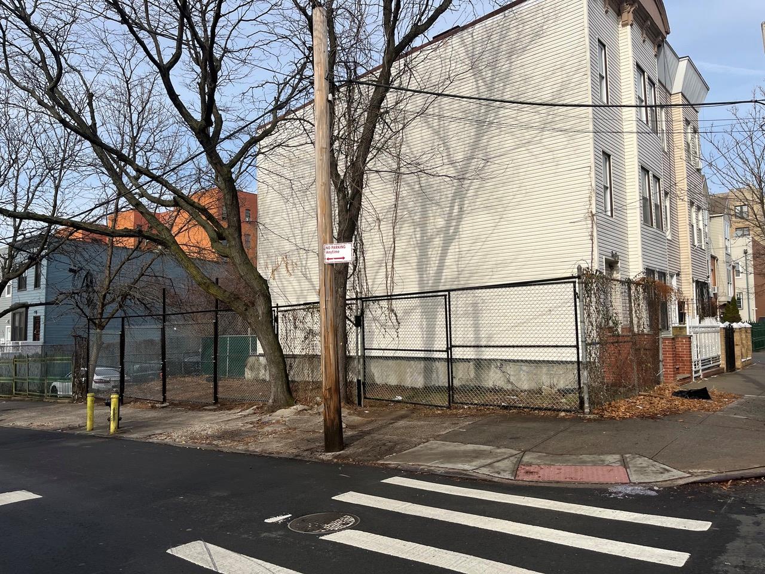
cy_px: 287
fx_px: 575
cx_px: 382
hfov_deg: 67.3
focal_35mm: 26
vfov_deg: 53.1
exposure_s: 1/3413
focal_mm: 5.1
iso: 50
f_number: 1.6
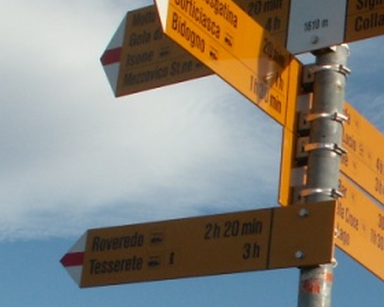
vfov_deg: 12.3
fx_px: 1421
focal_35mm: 125
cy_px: 236
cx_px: 528
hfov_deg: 14.6
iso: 50
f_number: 6.3
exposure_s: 1/200
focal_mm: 5.86
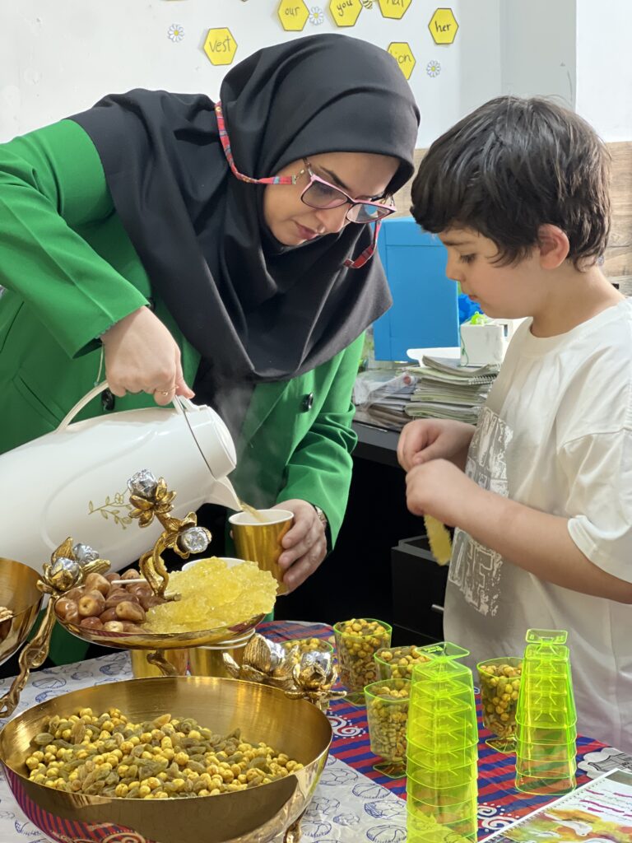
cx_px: 316
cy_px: 422
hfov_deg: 19.1
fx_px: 1874
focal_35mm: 77
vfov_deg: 25.3
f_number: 2.8
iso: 400
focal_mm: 9
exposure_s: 1/28
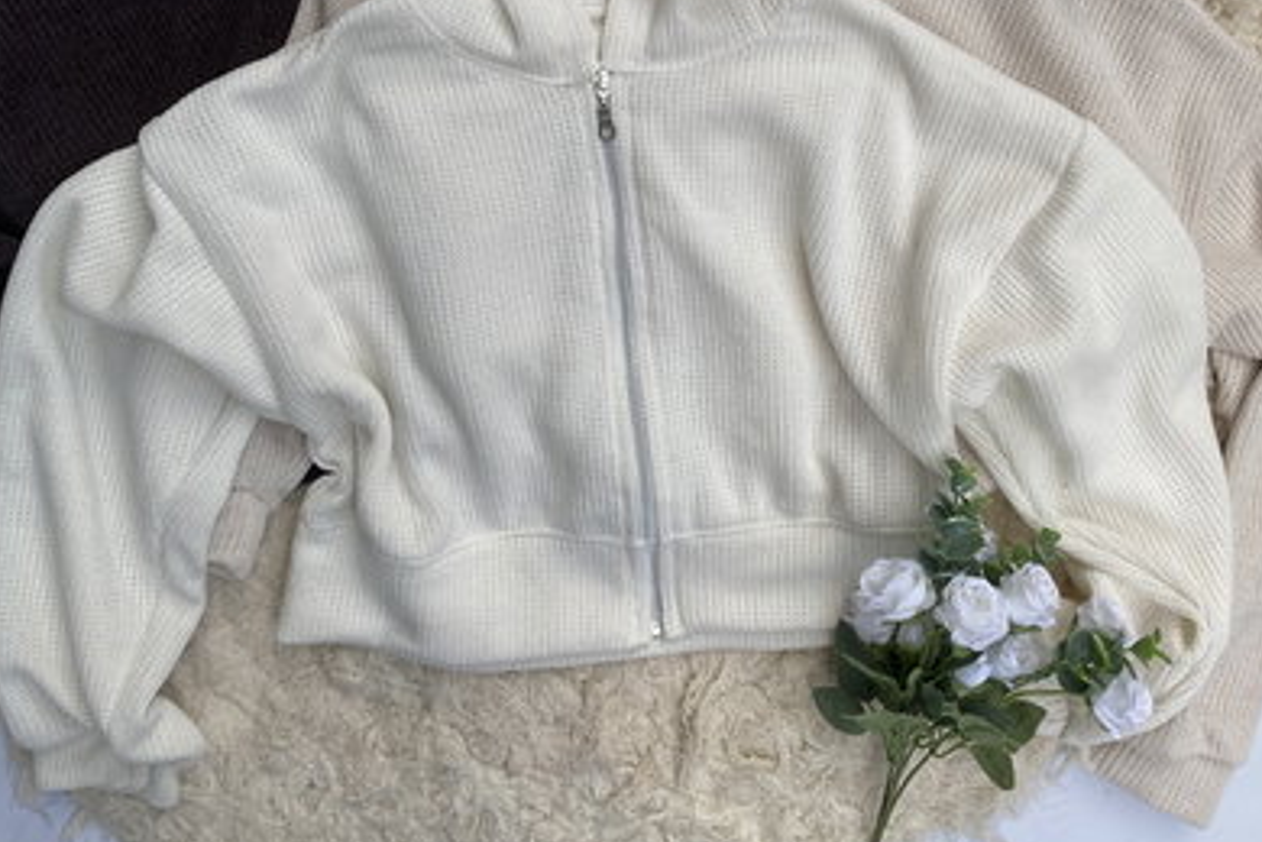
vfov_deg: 34.1
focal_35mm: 37
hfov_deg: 51.9
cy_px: 96
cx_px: 628
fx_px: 1297
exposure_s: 1/215
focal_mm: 4.25
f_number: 1.8
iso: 32
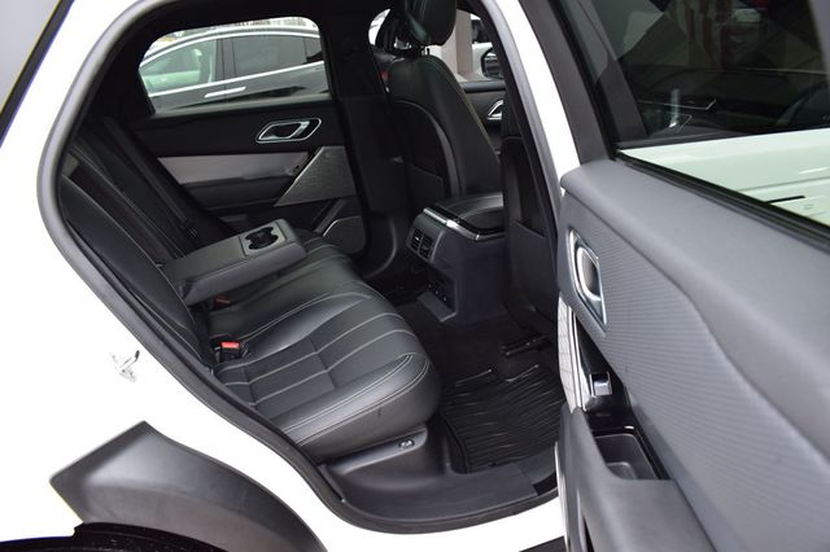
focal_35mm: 27
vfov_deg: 47.9
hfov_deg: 67.4
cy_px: 276
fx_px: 622
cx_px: 415
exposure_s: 1/15
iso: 640
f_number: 6.3
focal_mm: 18
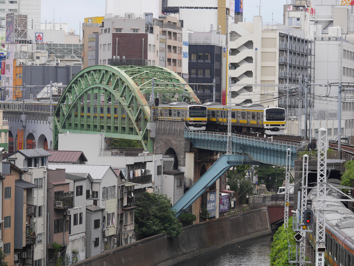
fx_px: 1902
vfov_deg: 8.0
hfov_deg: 10.6
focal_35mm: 186
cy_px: 133
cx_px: 177
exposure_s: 1/400
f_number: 5.6
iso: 200
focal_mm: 93
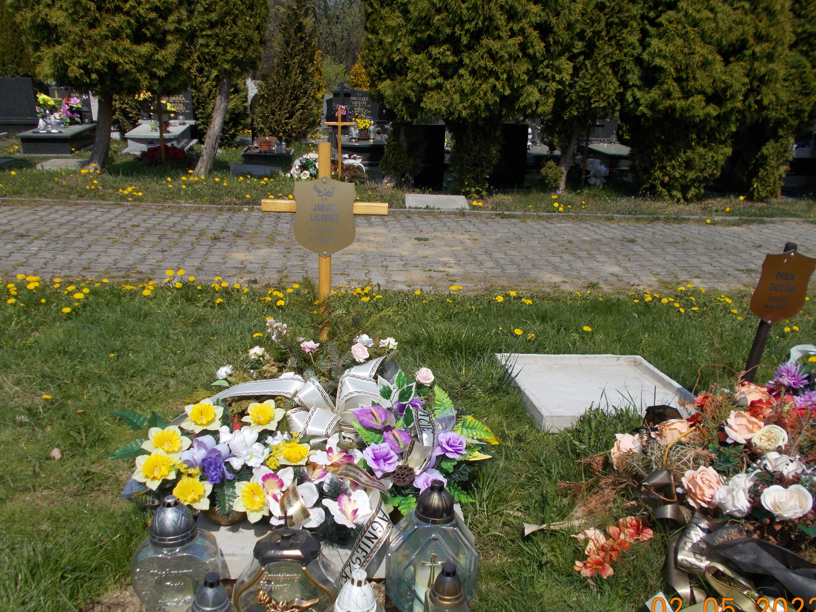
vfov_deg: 46.7
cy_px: 339
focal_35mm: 30
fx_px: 707
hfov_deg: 60.0
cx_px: 400
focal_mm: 4.6
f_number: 8
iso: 80
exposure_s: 1/250
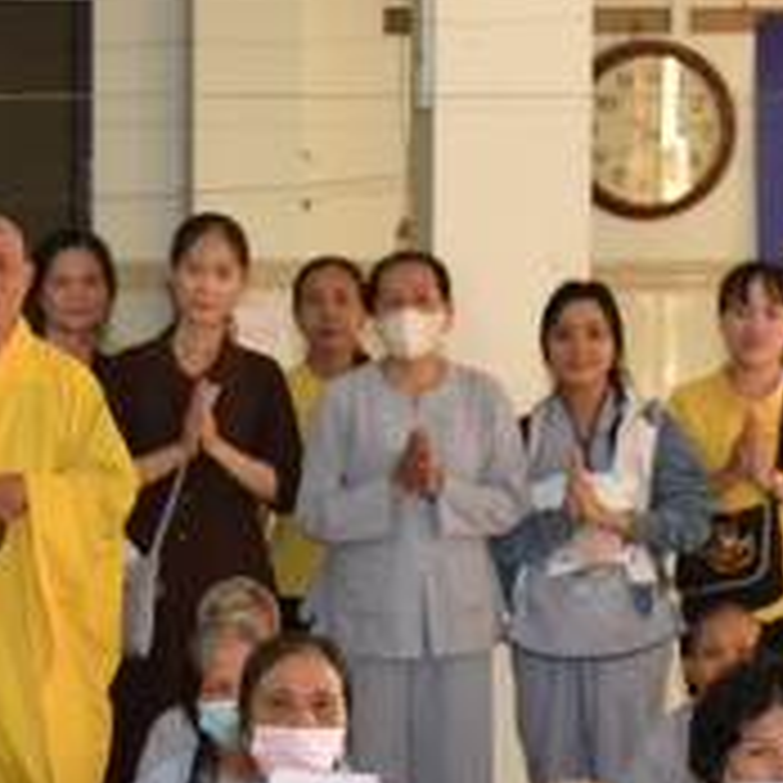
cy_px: 868
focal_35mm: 184
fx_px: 4709
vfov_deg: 9.4
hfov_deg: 9.4
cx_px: -207
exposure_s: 1/60
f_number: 5.6
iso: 1600
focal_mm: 58
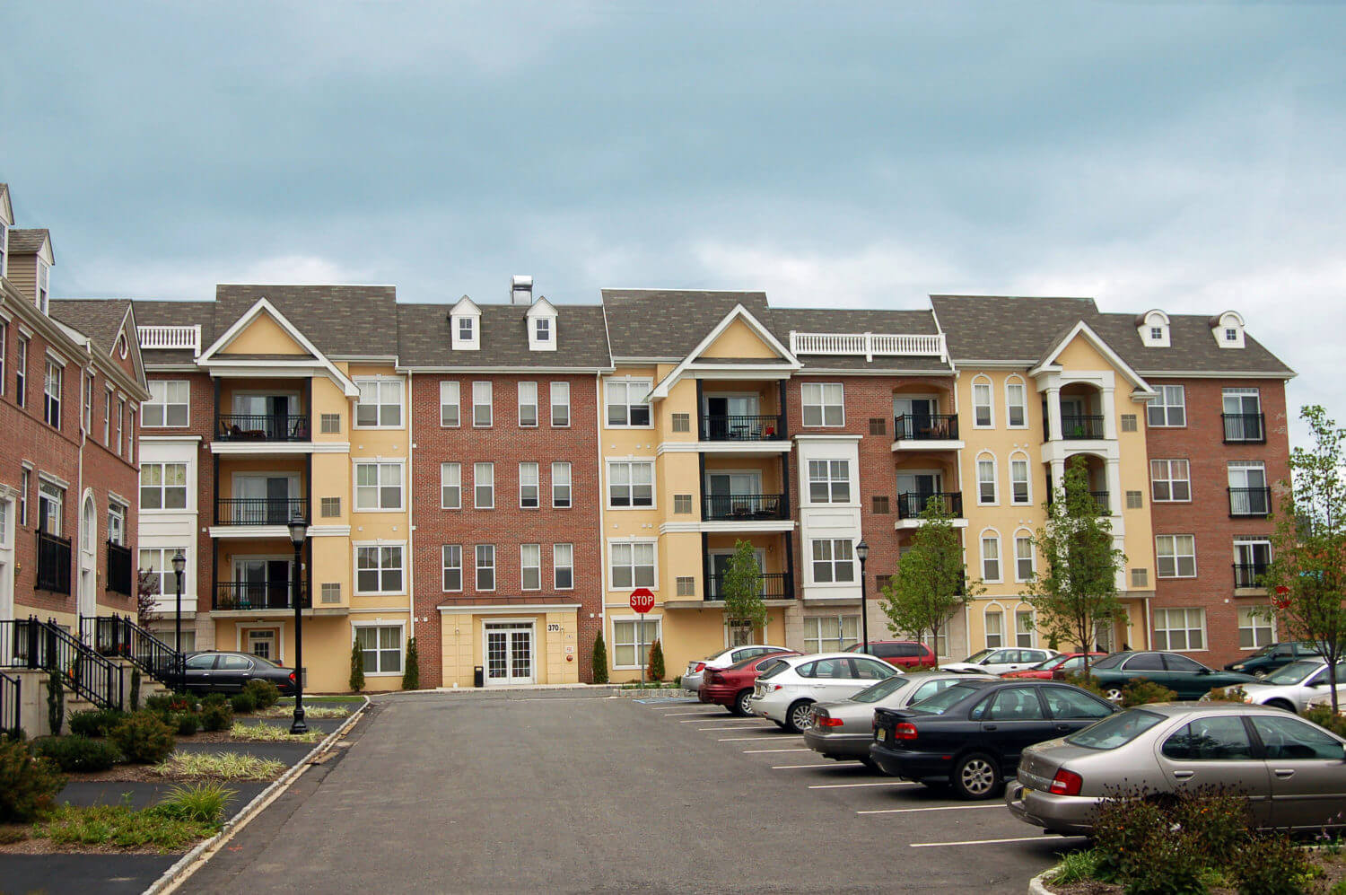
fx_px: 1681
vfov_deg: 29.8
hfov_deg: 43.6
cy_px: 448
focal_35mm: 45
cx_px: 673
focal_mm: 30
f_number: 7.1
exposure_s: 1/200
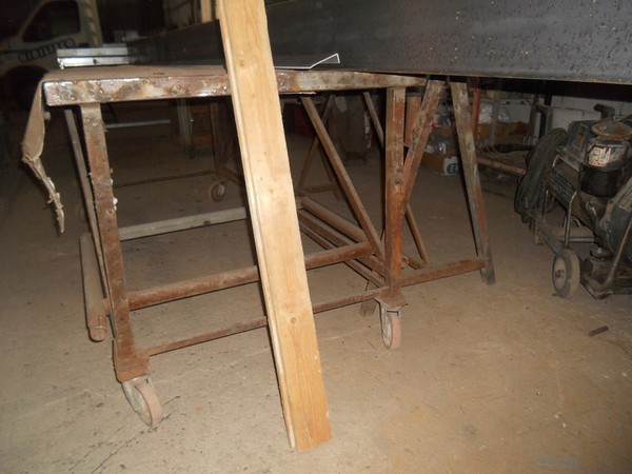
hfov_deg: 65.3
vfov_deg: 51.4
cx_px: 316
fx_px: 493
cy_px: 237
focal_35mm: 27
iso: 200
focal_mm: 4.9
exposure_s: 1/25
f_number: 3.2
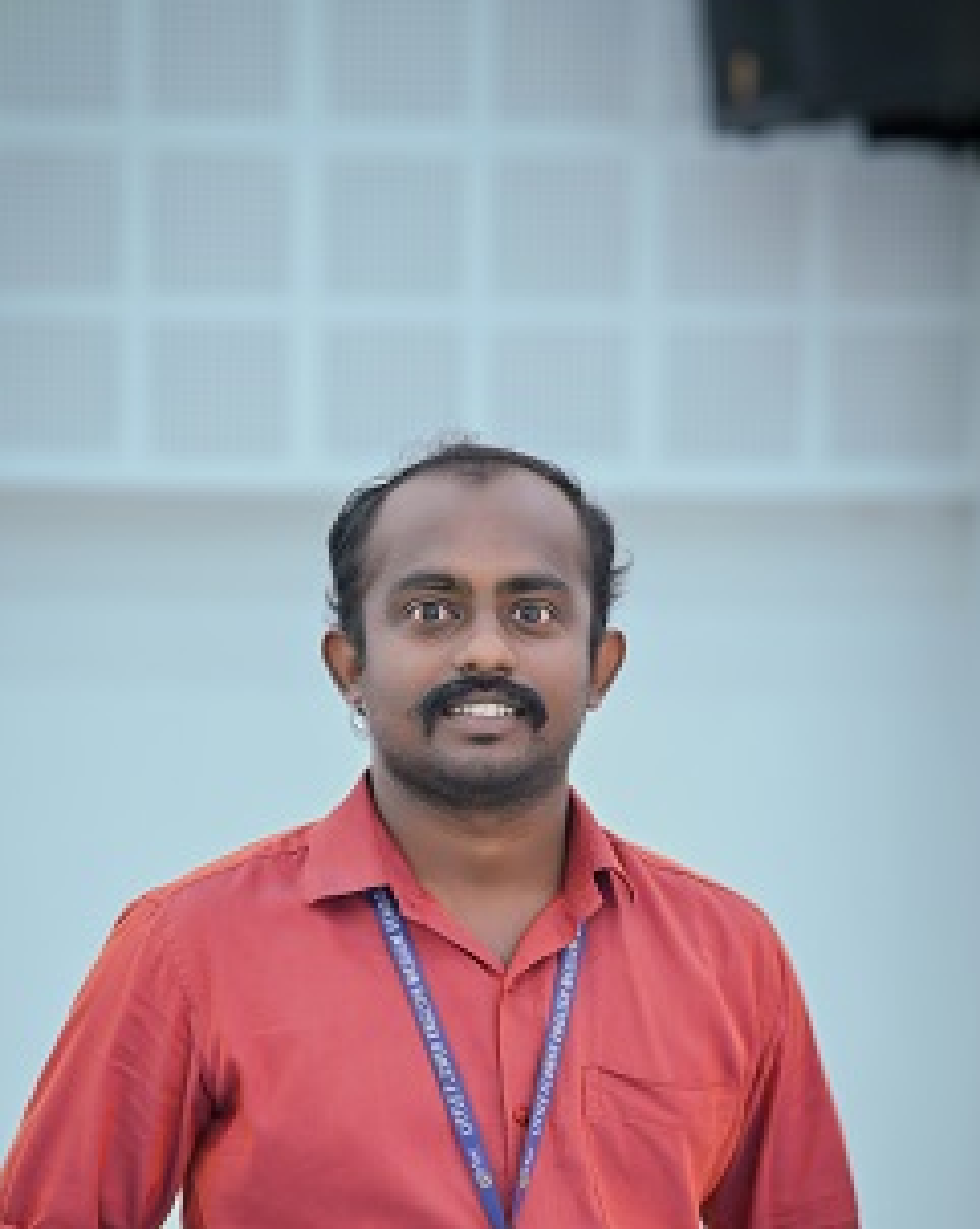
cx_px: 431
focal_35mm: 119
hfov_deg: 12.9
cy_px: 912
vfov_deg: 16.1
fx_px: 4321
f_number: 2.5
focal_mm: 85
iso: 640
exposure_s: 1/100
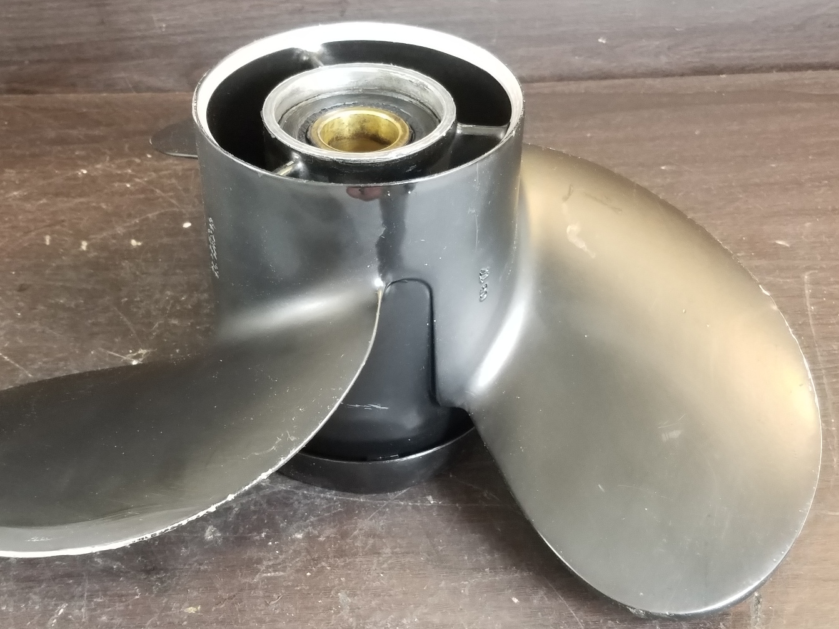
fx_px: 751
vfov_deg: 45.3
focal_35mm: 31
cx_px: 383
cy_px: 360
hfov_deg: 58.3
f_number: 1.7
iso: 320
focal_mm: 4.2
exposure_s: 1/120
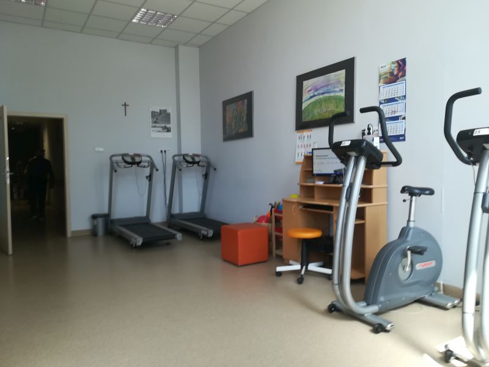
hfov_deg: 67.3
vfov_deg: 53.1
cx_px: 244
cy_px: 184
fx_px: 367
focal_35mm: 26
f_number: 2.2
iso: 50
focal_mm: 3.83
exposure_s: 1/50
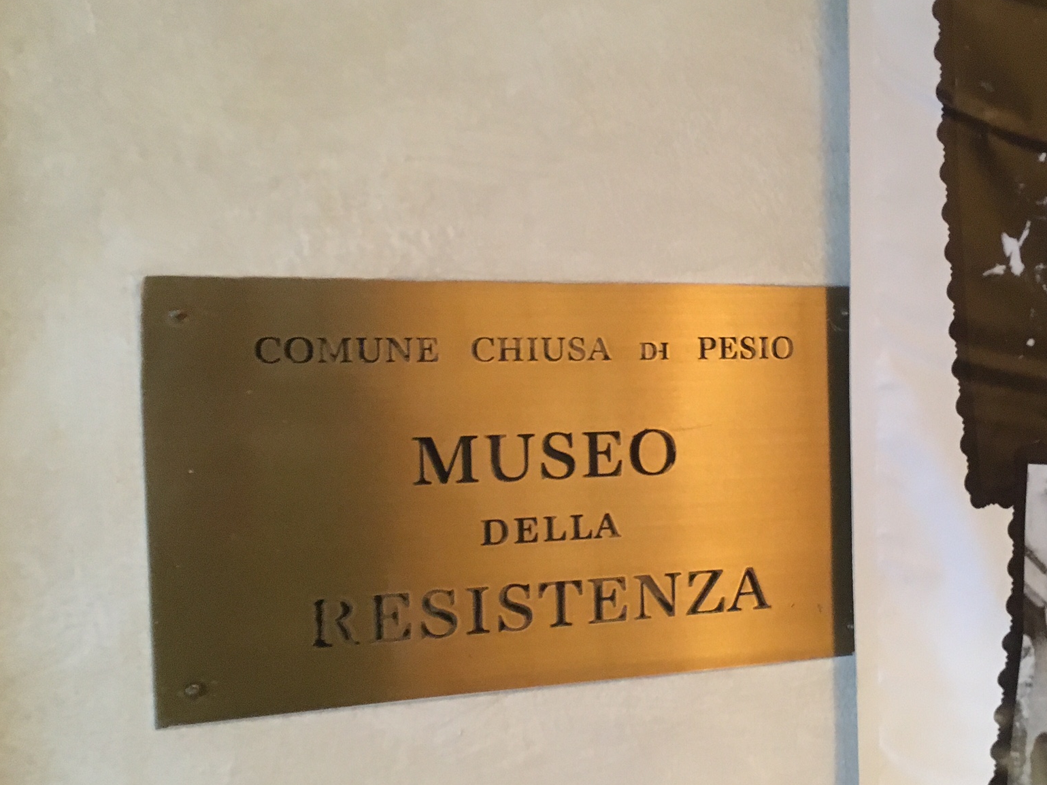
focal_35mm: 38
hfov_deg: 48.4
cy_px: 452
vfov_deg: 37.6
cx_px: 667
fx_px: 1149
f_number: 2.2
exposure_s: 1/17
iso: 500
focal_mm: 4.15
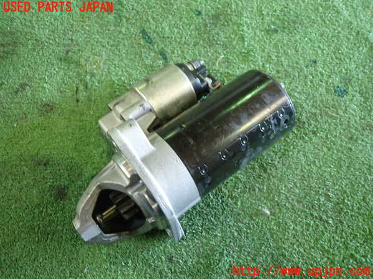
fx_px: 323
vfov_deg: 46.8
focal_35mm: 30
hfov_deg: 60.0
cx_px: 186
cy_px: 140
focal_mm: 5.4
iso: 500
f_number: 2.3
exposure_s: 1/30
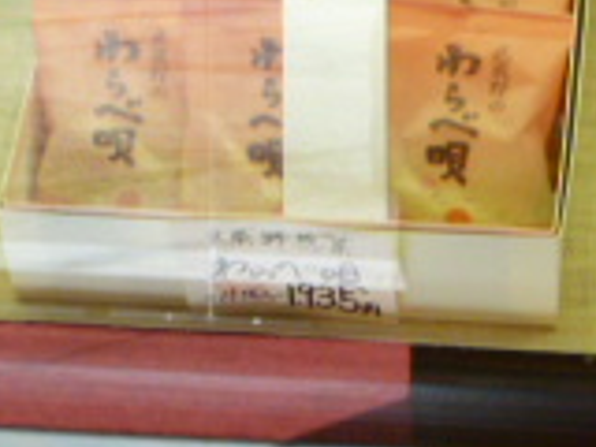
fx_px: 1928
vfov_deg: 13.0
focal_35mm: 112
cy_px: 466
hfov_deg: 17.5
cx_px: 428
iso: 250
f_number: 3.3
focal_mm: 4.9
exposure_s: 1/125
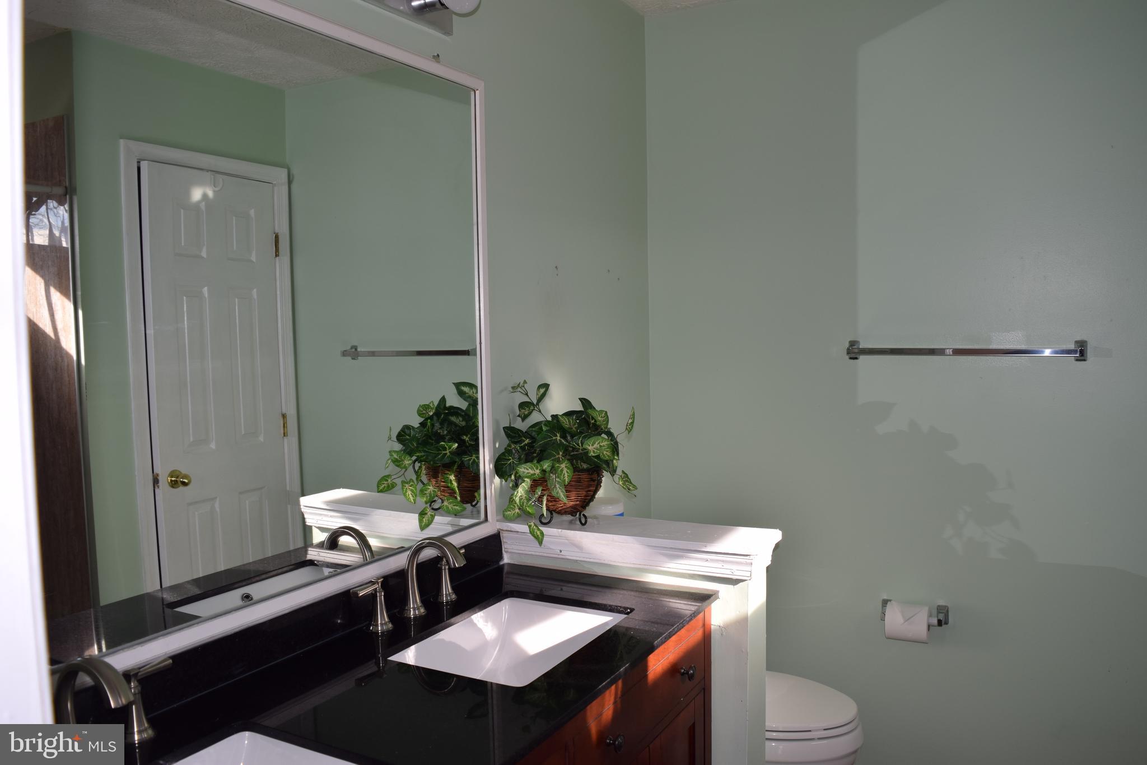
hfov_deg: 67.4
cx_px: 574
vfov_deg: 47.9
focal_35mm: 27
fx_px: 860
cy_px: 382
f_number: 5.6
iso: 125
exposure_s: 1/125
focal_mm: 18
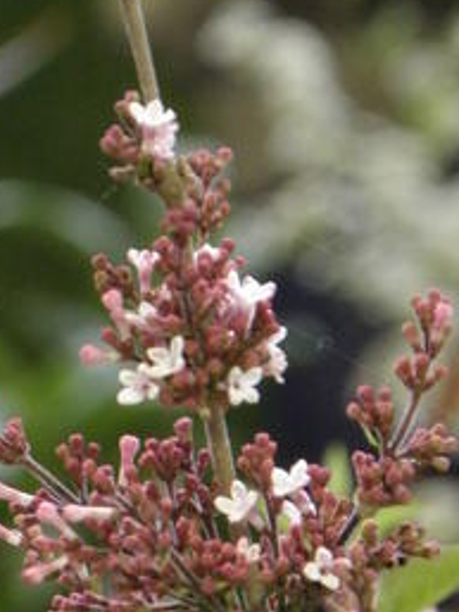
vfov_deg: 3.6
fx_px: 9645
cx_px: 250
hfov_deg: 2.7
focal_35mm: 546
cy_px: 500
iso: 400
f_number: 4.5
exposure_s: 1/8
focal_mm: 39.11
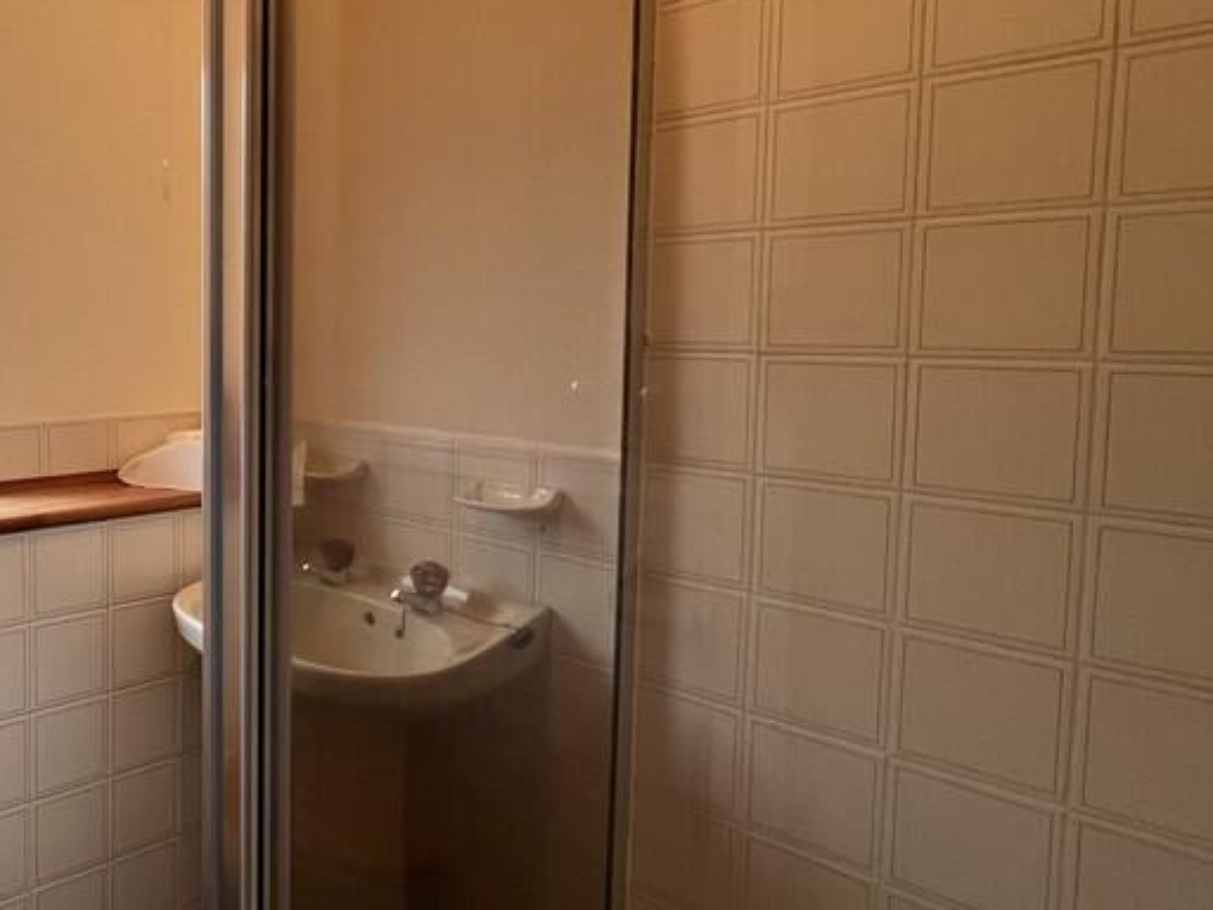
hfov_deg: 58.6
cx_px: 145
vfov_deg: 52.8
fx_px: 911
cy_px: 384
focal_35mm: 26
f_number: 1.8
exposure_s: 1/100
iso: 200
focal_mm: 1.57
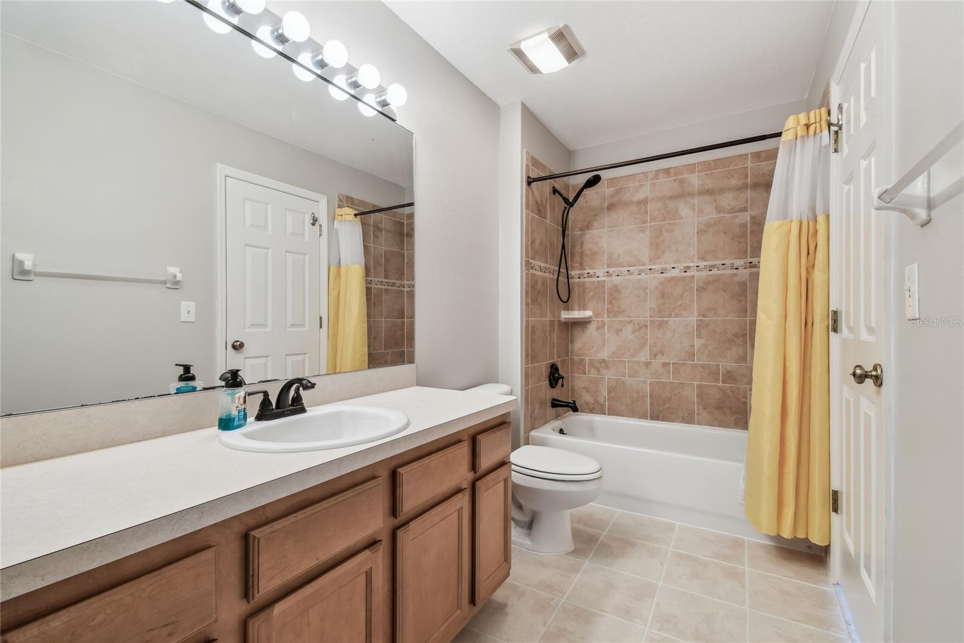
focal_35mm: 15
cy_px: 322
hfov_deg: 100.4
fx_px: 402
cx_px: 482
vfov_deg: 77.3
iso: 100
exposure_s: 1/1.67
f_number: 7.1
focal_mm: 10
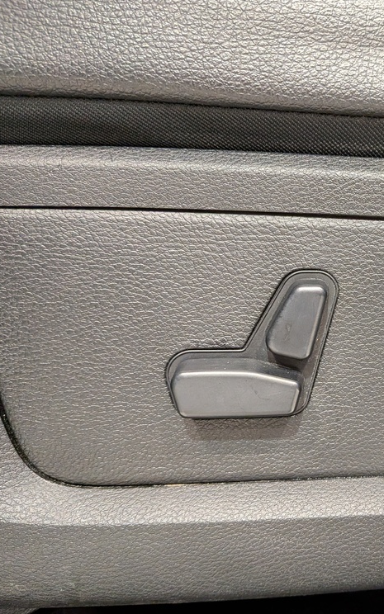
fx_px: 586
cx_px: 389
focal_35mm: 35
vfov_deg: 55.3
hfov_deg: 33.1
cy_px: 312
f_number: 1.7
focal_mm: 4.53
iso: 1214
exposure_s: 1/100
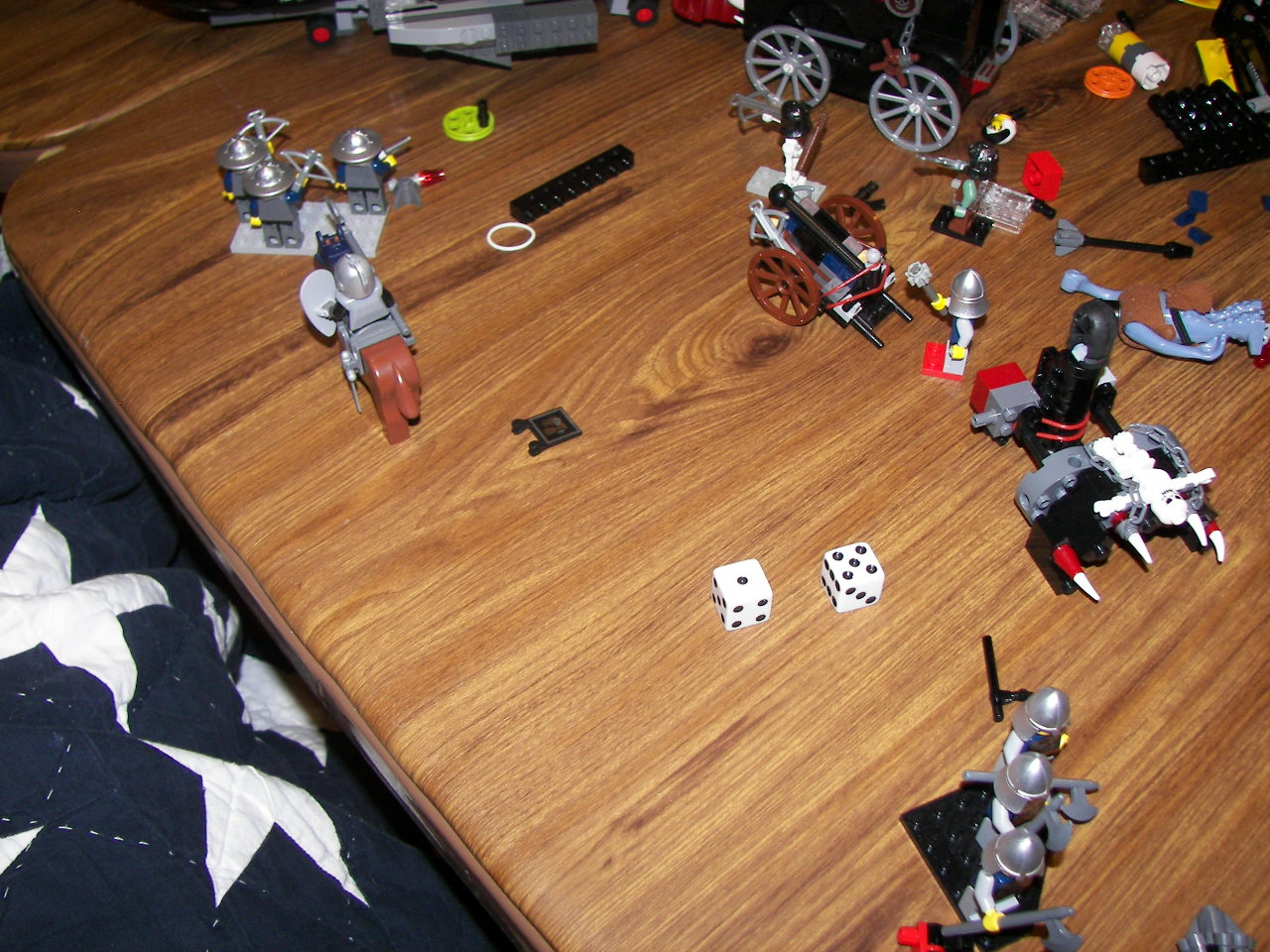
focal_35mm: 36
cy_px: 476
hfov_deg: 51.4
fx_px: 1321
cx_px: 635
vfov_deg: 39.7
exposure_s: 1/30
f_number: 2.8
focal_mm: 6
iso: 100
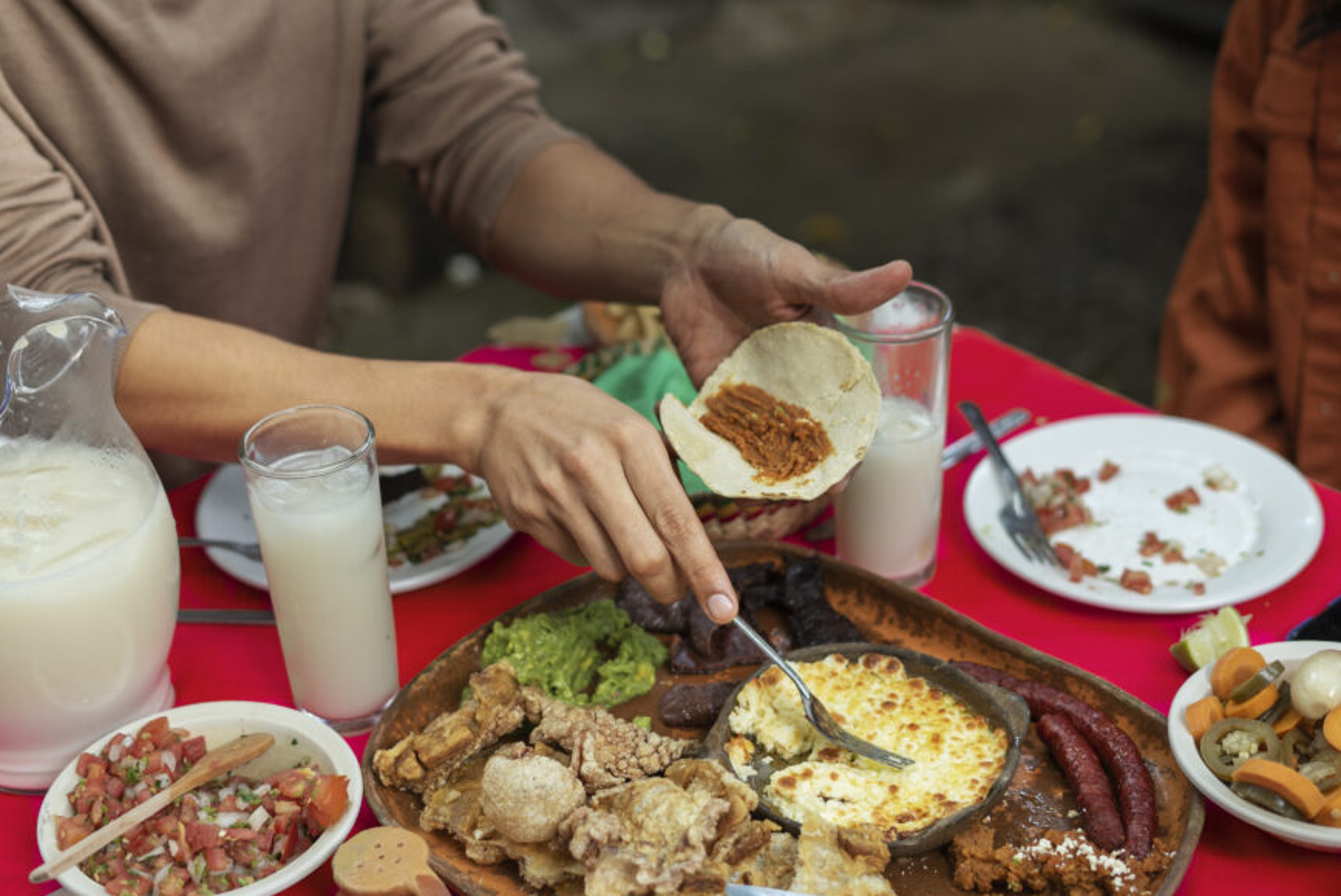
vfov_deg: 23.0
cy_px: 442
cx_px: 595
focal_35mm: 59
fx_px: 2199
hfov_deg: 33.9
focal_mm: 50
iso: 400
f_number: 2.5
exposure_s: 1/200
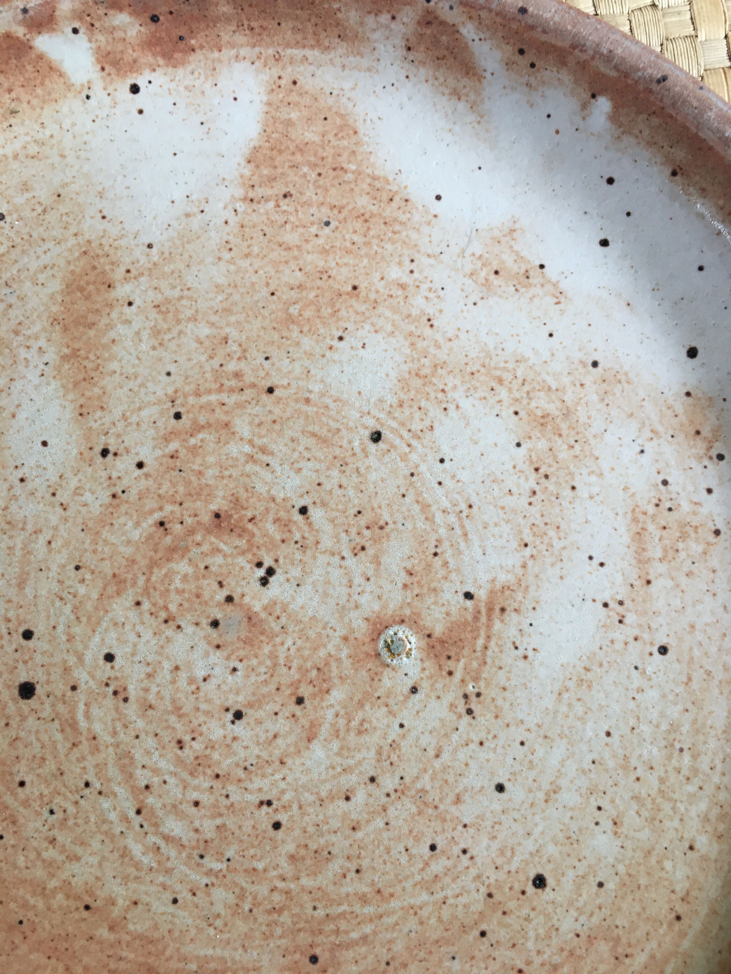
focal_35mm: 29
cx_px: 366
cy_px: 487
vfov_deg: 61.7
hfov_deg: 48.2
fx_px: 817
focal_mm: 4.15
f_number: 2.2
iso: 80
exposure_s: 1/33
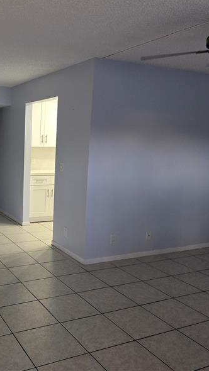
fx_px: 335
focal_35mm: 34
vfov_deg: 58.0
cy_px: 183
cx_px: 24
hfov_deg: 33.0
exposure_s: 1/40
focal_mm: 6.3
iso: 100
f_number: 1.7
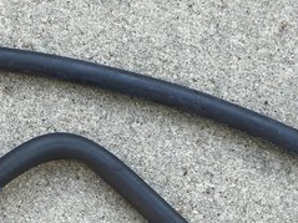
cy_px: 289
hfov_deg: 19.9
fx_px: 835
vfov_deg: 14.6
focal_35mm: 97
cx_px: 42
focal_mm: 4.15
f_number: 2.2
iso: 32
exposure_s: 1/126
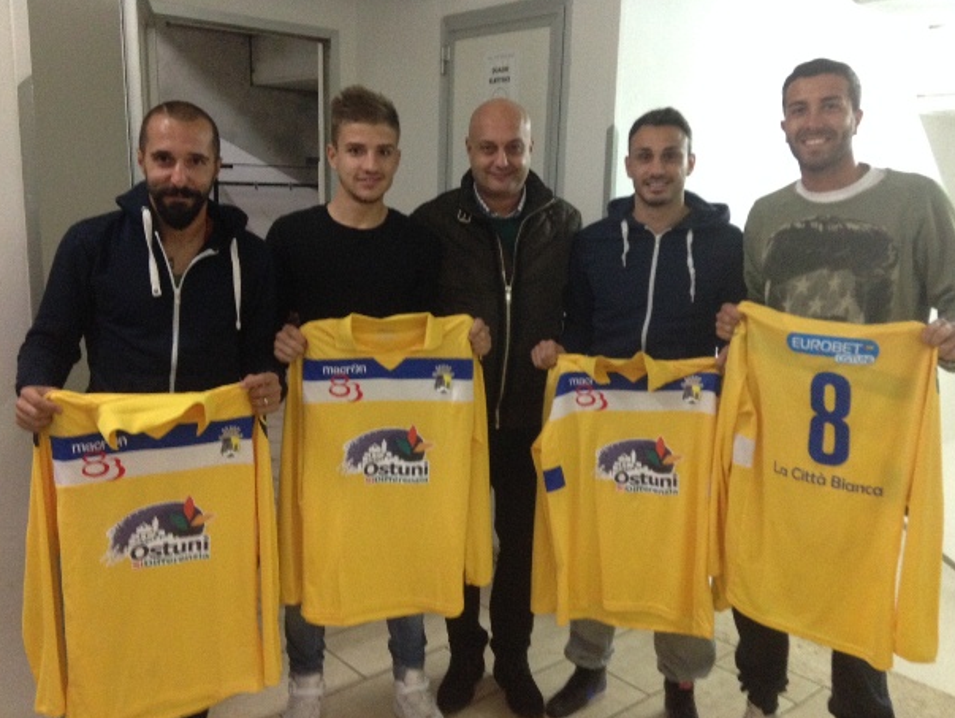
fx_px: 966
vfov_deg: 40.7
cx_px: 477
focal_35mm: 35
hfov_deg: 52.6
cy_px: 369
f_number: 2.4
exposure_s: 1/15
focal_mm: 4.12
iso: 320
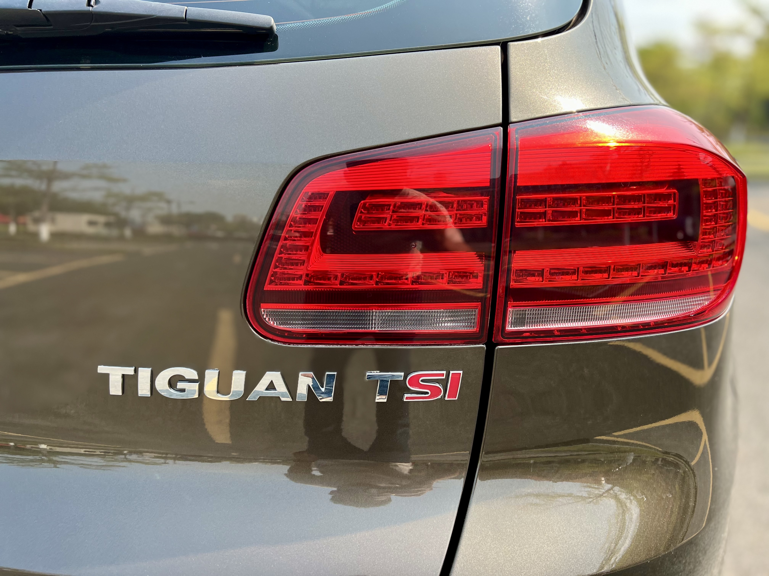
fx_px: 578
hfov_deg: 67.3
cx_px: 384
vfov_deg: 53.1
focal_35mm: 26
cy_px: 288
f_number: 1.5
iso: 50
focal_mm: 5.7
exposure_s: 1/827
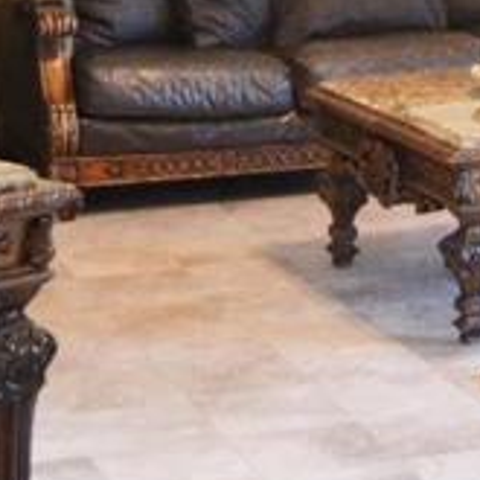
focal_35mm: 142
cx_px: 634
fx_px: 2228
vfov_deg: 11.8
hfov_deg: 11.9
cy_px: -205
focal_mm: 18
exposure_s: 1/60
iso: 1600
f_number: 3.5
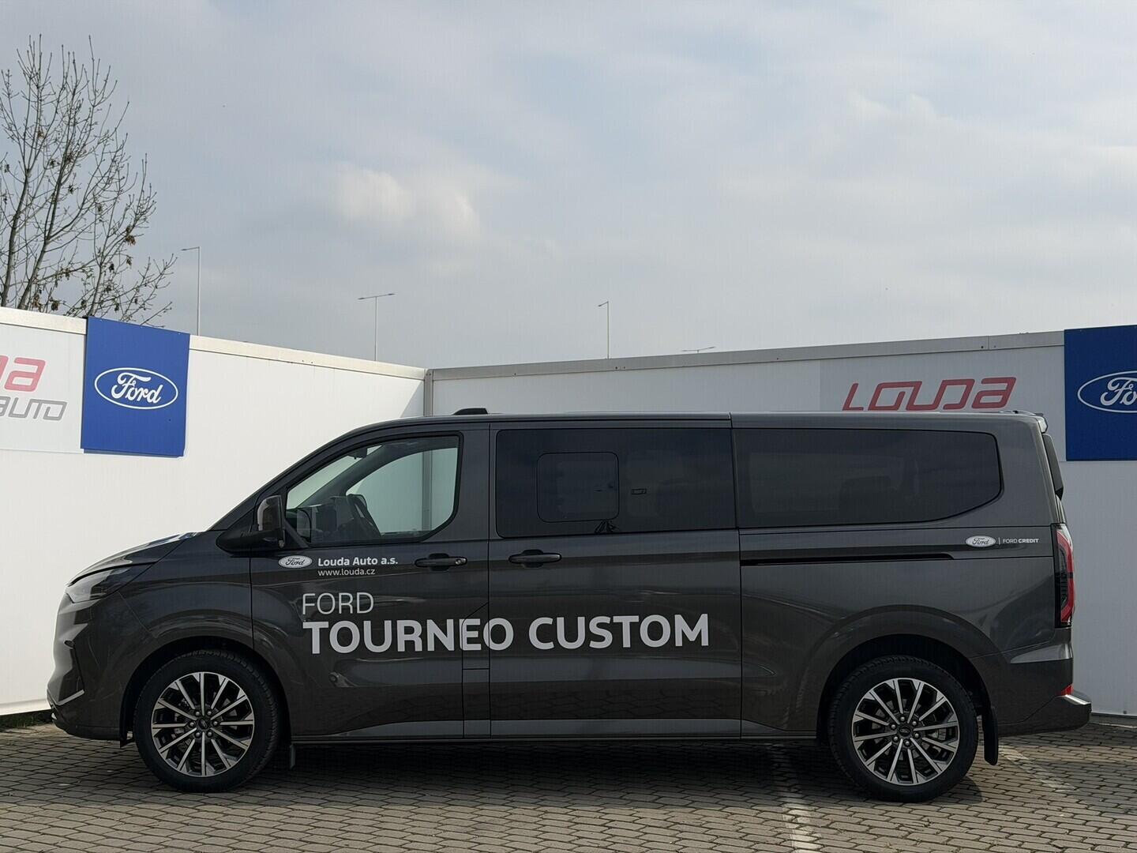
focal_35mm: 48
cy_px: 426
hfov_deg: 39.7
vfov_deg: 30.3
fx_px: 1577
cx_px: 568
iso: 64
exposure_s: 1/9901
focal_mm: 6.76
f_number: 1.78
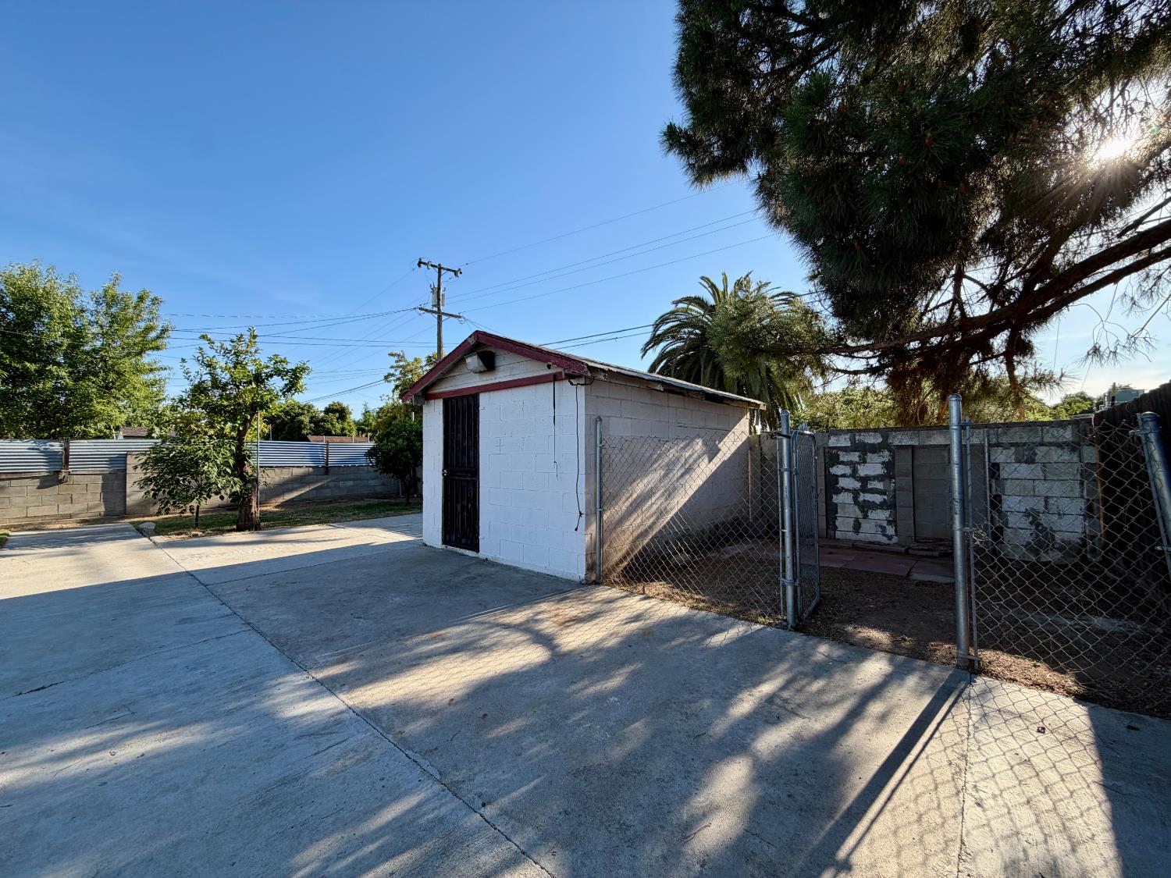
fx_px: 474
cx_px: 586
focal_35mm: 14
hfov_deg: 102.1
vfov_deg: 85.7
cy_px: 439
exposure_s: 1/760
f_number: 2.2
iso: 40
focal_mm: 2.22
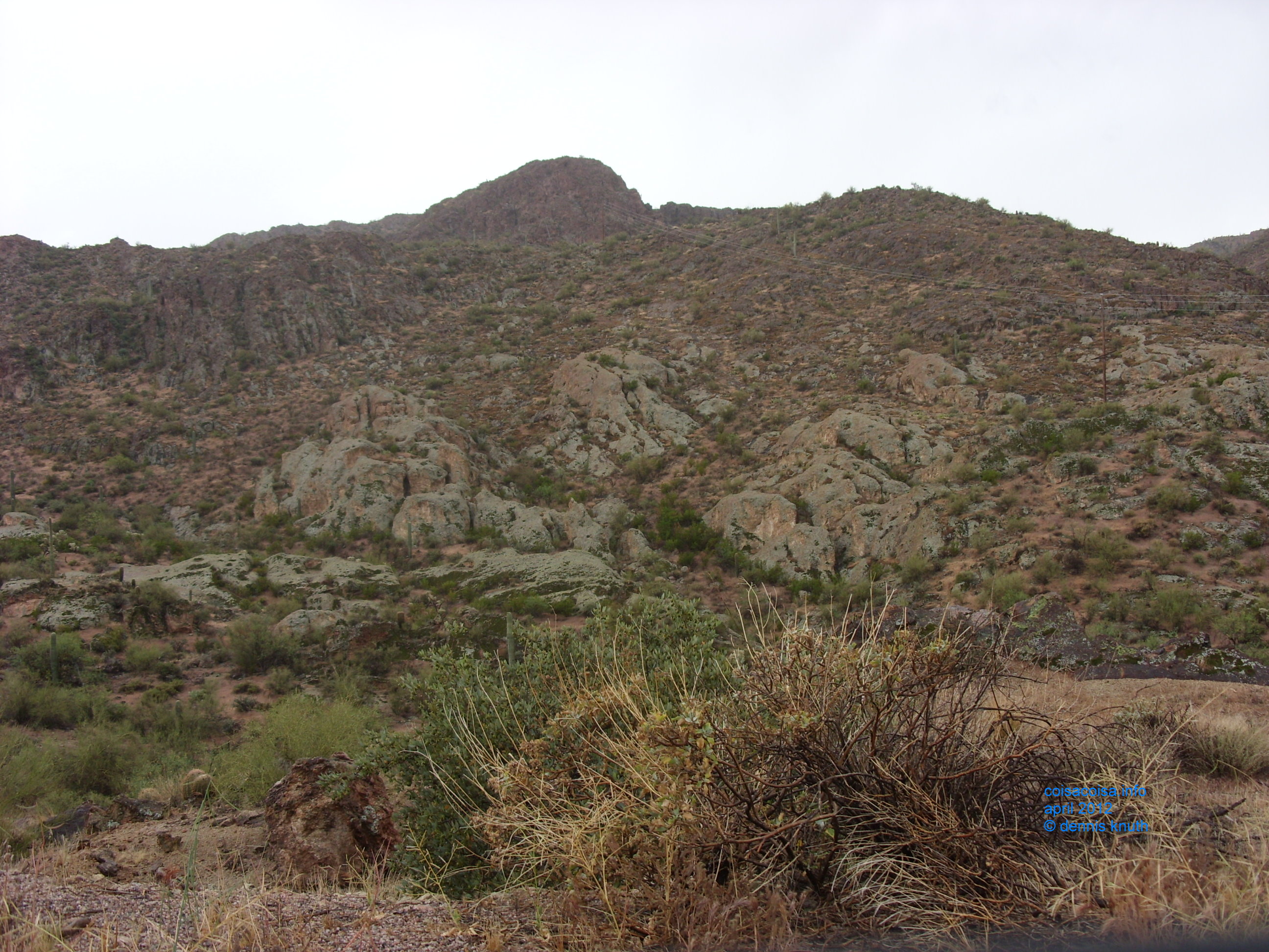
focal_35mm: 38
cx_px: 634
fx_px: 1393
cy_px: 476
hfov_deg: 49.0
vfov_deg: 37.7
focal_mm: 6.3
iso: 50
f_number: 2.8
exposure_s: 1/284
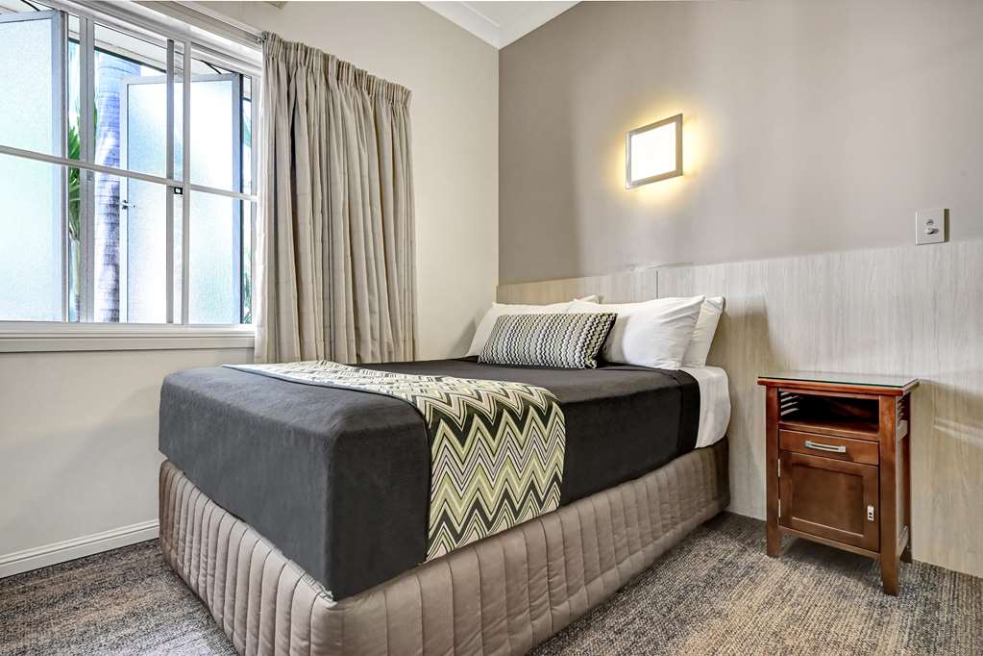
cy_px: 328
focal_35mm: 18
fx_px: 478
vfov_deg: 68.9
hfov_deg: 91.6
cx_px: 492
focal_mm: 17.5
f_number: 8
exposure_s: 1/20
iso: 2500
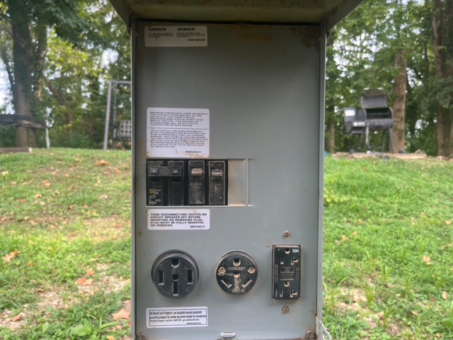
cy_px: 170
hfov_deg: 67.3
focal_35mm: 26
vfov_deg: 53.1
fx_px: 340
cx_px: 226
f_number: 1.6
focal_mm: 5.1
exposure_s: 1/256
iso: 40
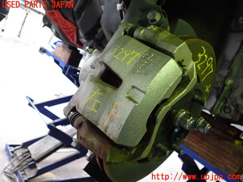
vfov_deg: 46.8
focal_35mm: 30
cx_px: 122
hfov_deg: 60.0
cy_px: 91
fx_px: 211
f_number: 2.3
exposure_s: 1/30
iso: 250
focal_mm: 5.4
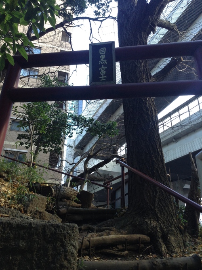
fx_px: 257
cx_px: 101
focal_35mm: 33
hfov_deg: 42.9
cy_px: 135
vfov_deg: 55.4
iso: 32
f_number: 2.4
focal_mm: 3.3
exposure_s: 1/33
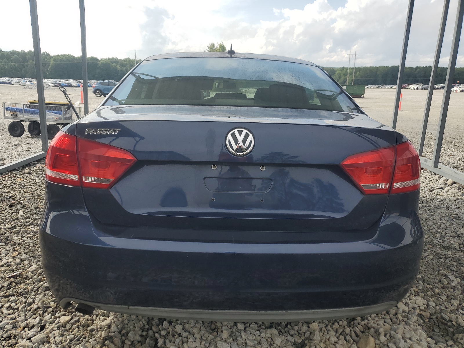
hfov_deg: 67.3
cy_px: 174
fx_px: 349
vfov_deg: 53.1
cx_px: 232
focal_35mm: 26
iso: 50
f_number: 1.5
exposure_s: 1/2500
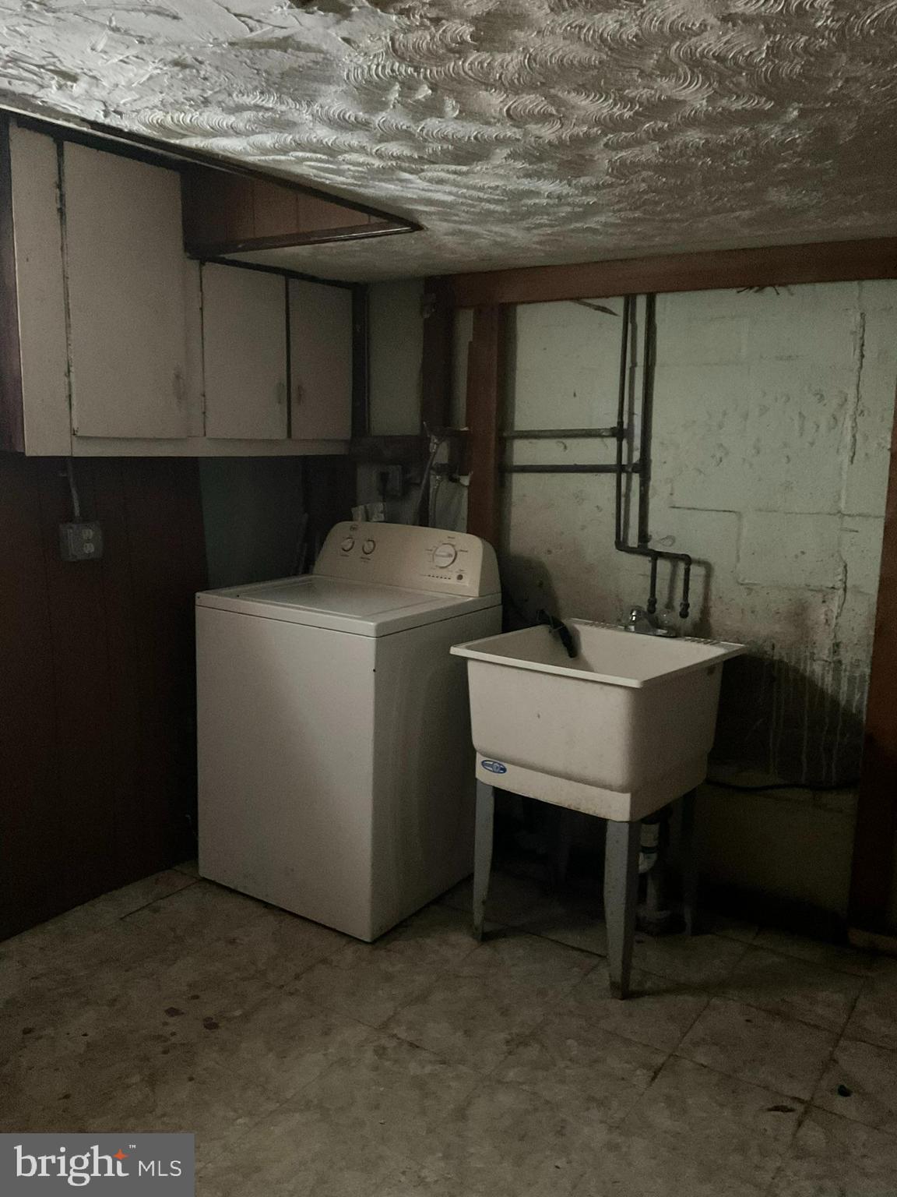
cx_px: 448
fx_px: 1002
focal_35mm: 29
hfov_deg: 48.2
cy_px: 598
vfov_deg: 61.7
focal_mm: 3
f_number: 1.8
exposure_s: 1/17
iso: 500
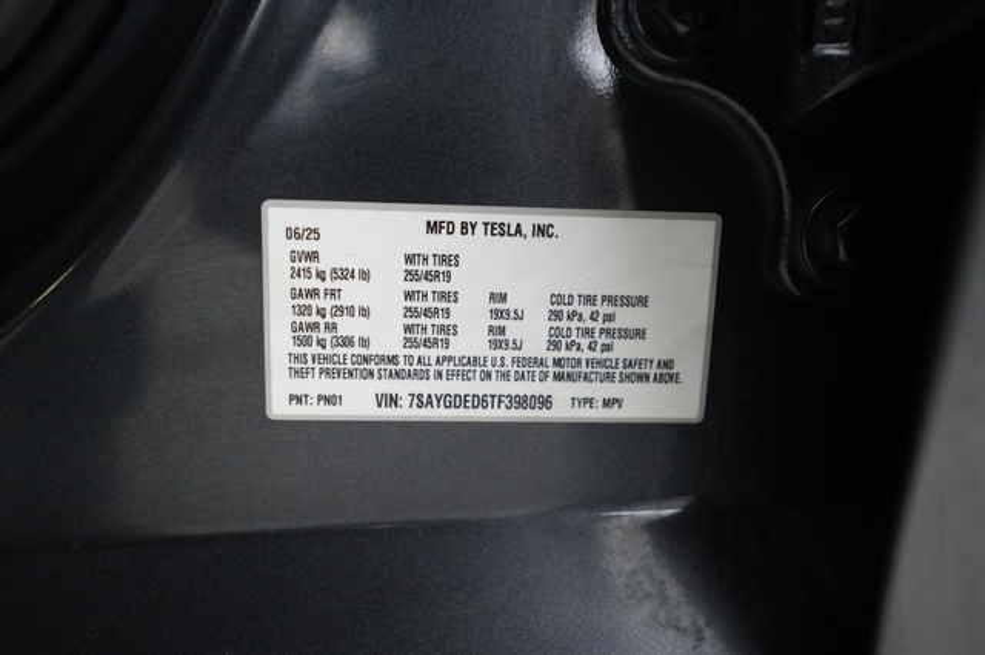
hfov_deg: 65.5
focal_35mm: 28
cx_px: 492
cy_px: 328
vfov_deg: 46.4
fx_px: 766
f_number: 2.8
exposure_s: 1/60
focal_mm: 28
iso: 3200
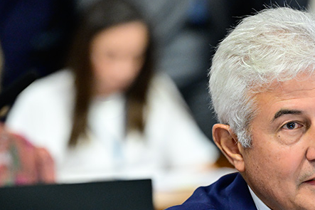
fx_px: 2965
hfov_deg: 6.1
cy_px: 201
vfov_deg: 4.0
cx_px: 265
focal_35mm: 339
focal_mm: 175
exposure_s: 1/160
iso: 4000
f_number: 3.5
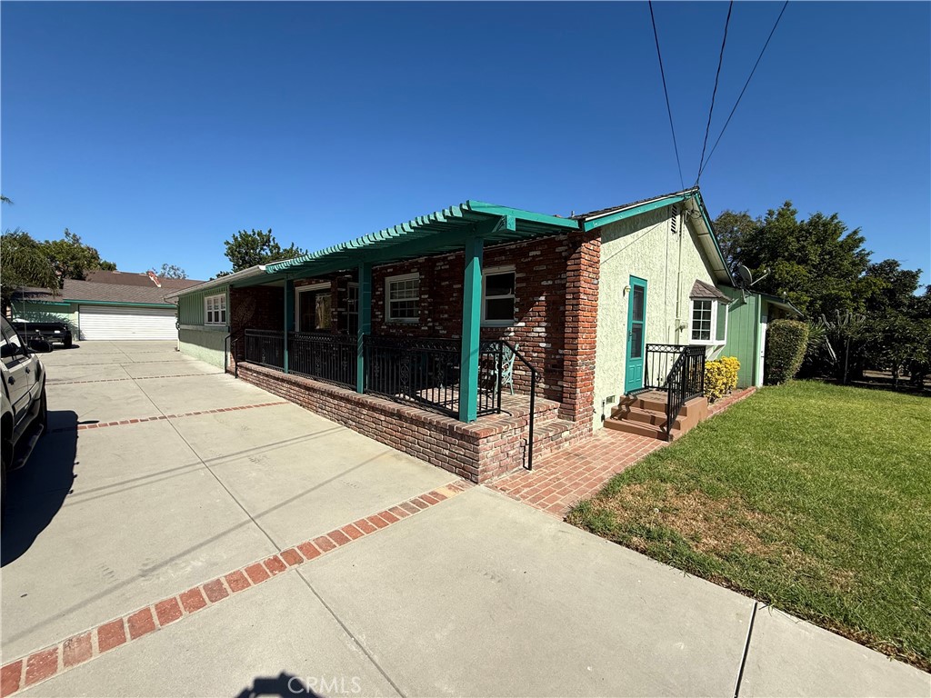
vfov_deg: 85.7
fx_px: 377
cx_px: 466
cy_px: 349
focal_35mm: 14
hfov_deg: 102.1
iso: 50
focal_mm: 2.22
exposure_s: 1/2237
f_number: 2.2
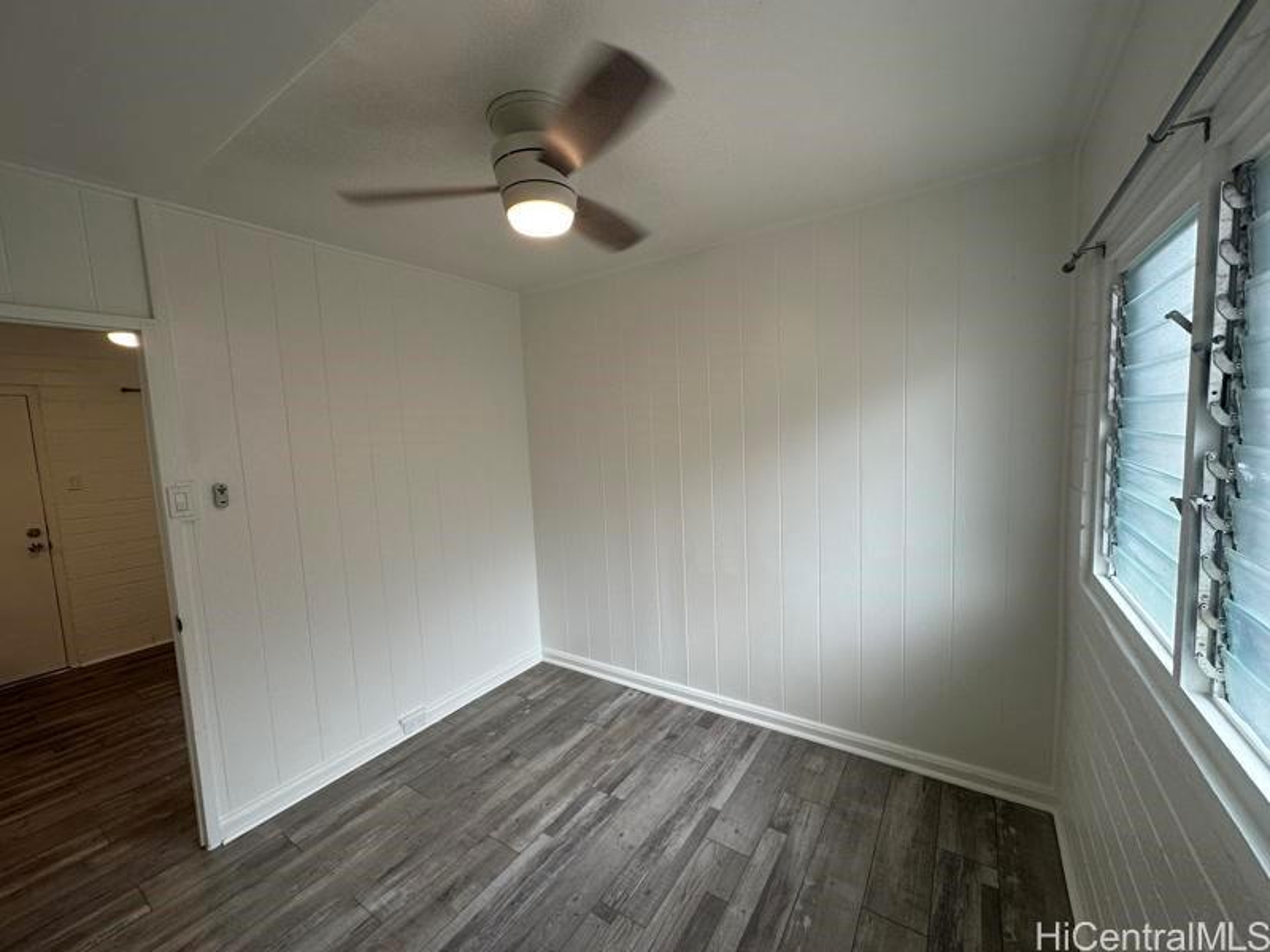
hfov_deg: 102.1
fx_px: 514
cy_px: 476
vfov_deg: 85.7
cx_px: 635
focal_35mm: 14
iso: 80
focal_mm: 2.22
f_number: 2.2
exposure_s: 1/120
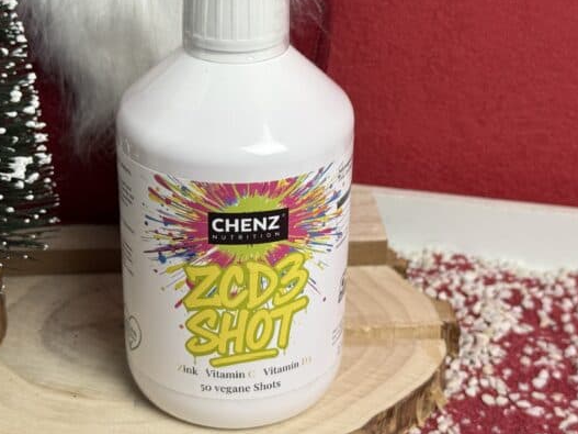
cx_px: 254
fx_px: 1169
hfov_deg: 27.8
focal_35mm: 70
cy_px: 189
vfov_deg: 21.0
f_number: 1.78
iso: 80
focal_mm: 6.76
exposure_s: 1/100
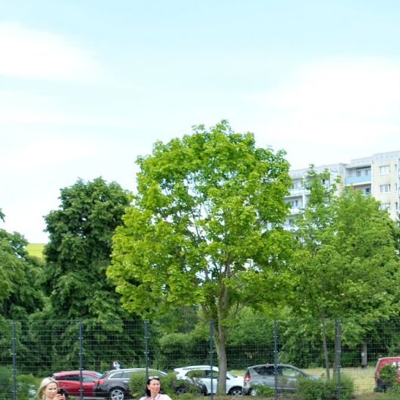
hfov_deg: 15.9
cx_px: 483
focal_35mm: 105
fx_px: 1375
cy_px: 350
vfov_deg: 16.4
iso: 200
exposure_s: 1/200
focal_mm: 29
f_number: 7.1
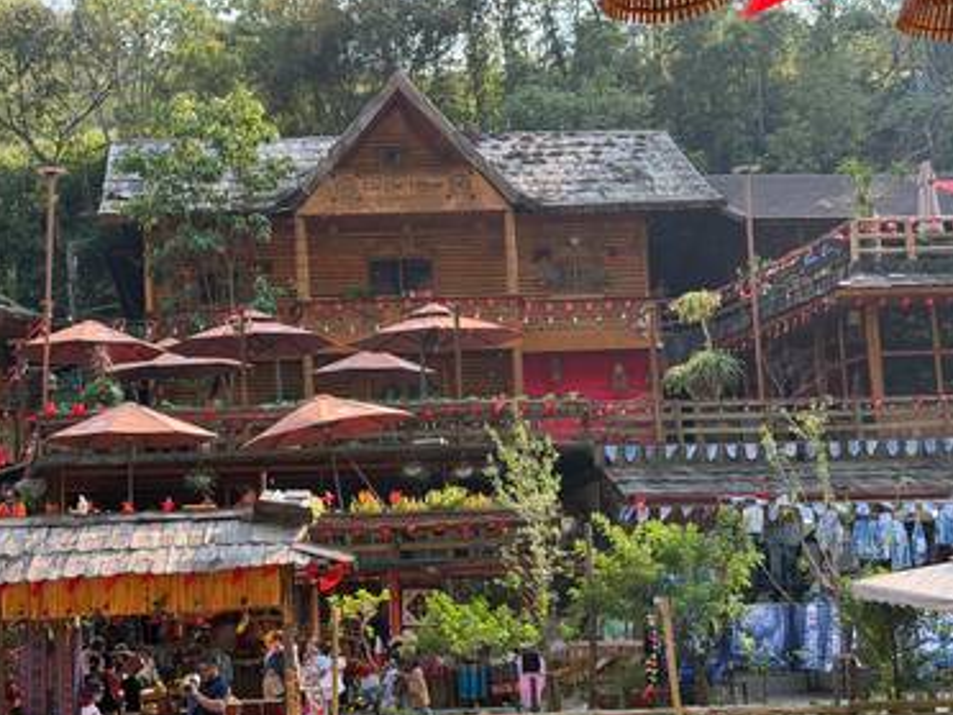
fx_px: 1707
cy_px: 390
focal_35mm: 62
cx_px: 359
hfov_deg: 31.1
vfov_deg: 23.6
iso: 80
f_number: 1.78
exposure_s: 1/516
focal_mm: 6.76
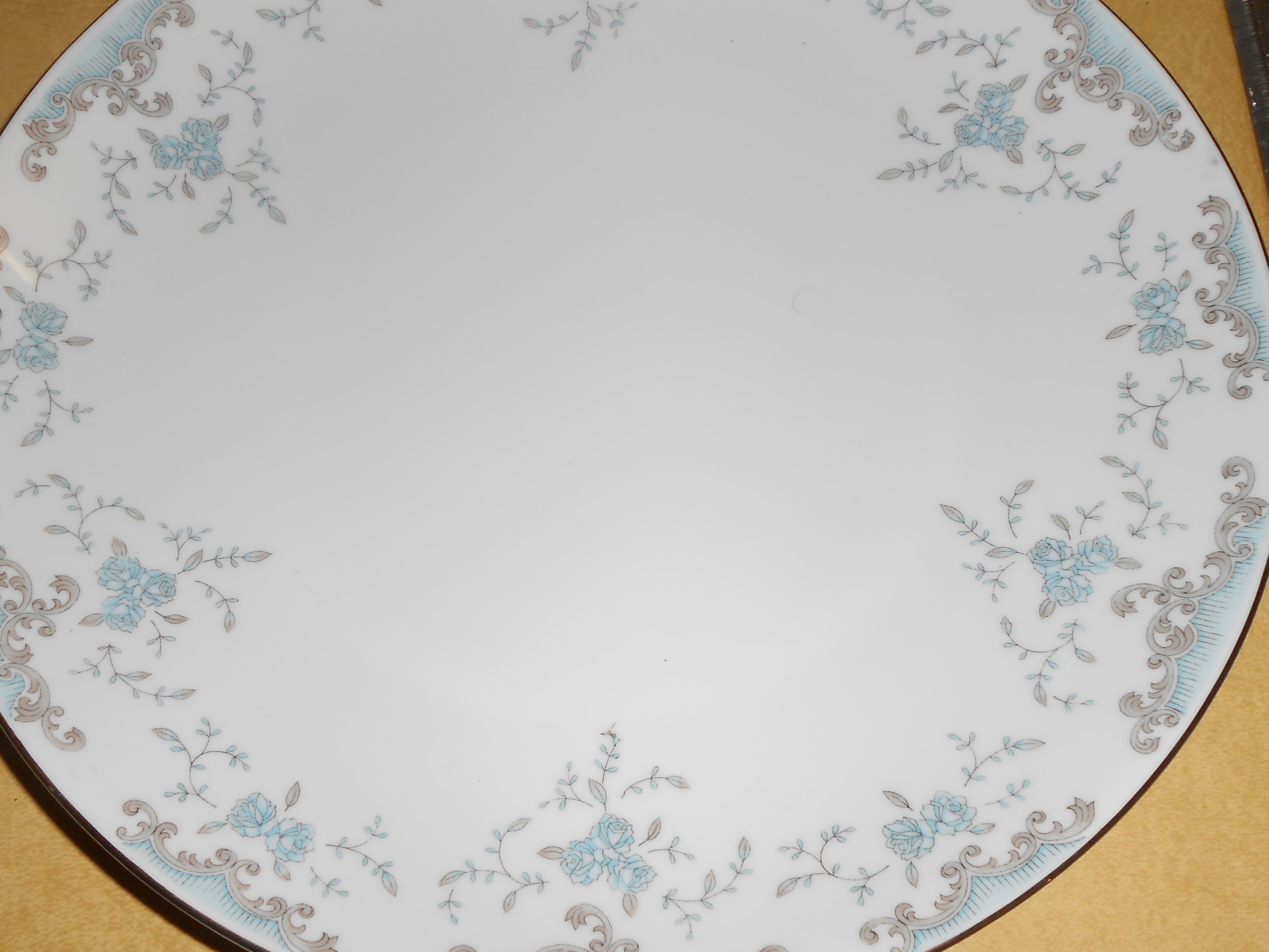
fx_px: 1466
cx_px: 550
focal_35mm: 40
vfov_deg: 35.9
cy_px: 434
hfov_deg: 46.7
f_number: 3.8
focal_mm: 5.3
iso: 80
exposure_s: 1/25
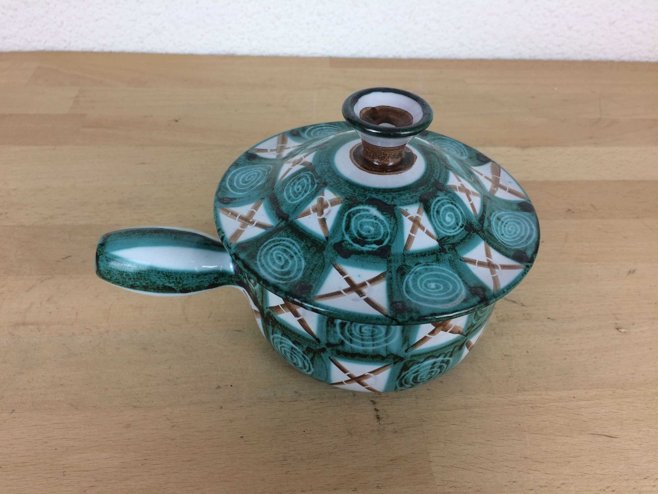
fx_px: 551
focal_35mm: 29
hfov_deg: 61.7
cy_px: 247
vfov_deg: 48.2
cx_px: 329
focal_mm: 4.15
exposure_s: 1/50
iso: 32
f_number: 2.2
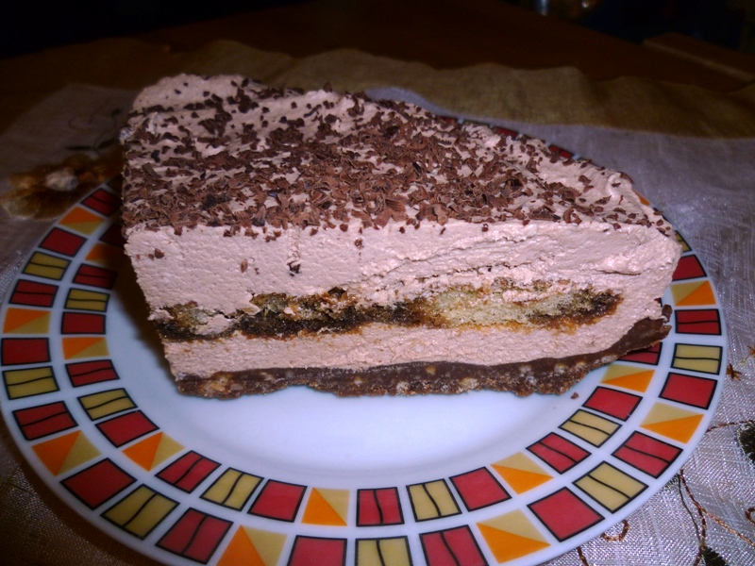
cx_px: 378
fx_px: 611
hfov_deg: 63.4
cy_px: 283
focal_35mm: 28
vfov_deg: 49.7
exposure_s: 1/60
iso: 80
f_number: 2.8
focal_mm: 5
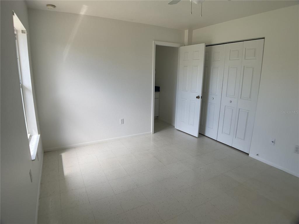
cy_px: 112
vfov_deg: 48.2
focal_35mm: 29
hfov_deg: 61.7
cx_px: 150
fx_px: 250
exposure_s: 1/121
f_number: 1.8
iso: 16
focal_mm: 3
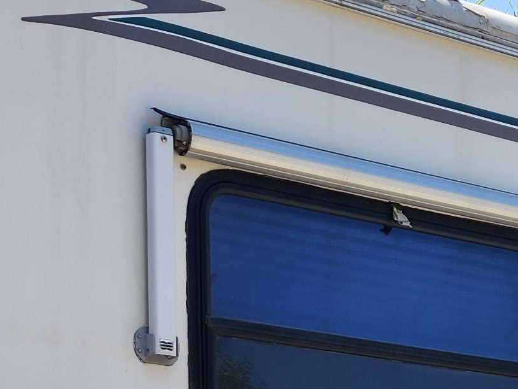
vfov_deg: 12.2
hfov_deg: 16.9
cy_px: 649
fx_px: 1691
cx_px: 545
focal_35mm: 113
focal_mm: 6.4
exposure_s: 1/647
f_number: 1.8
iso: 12
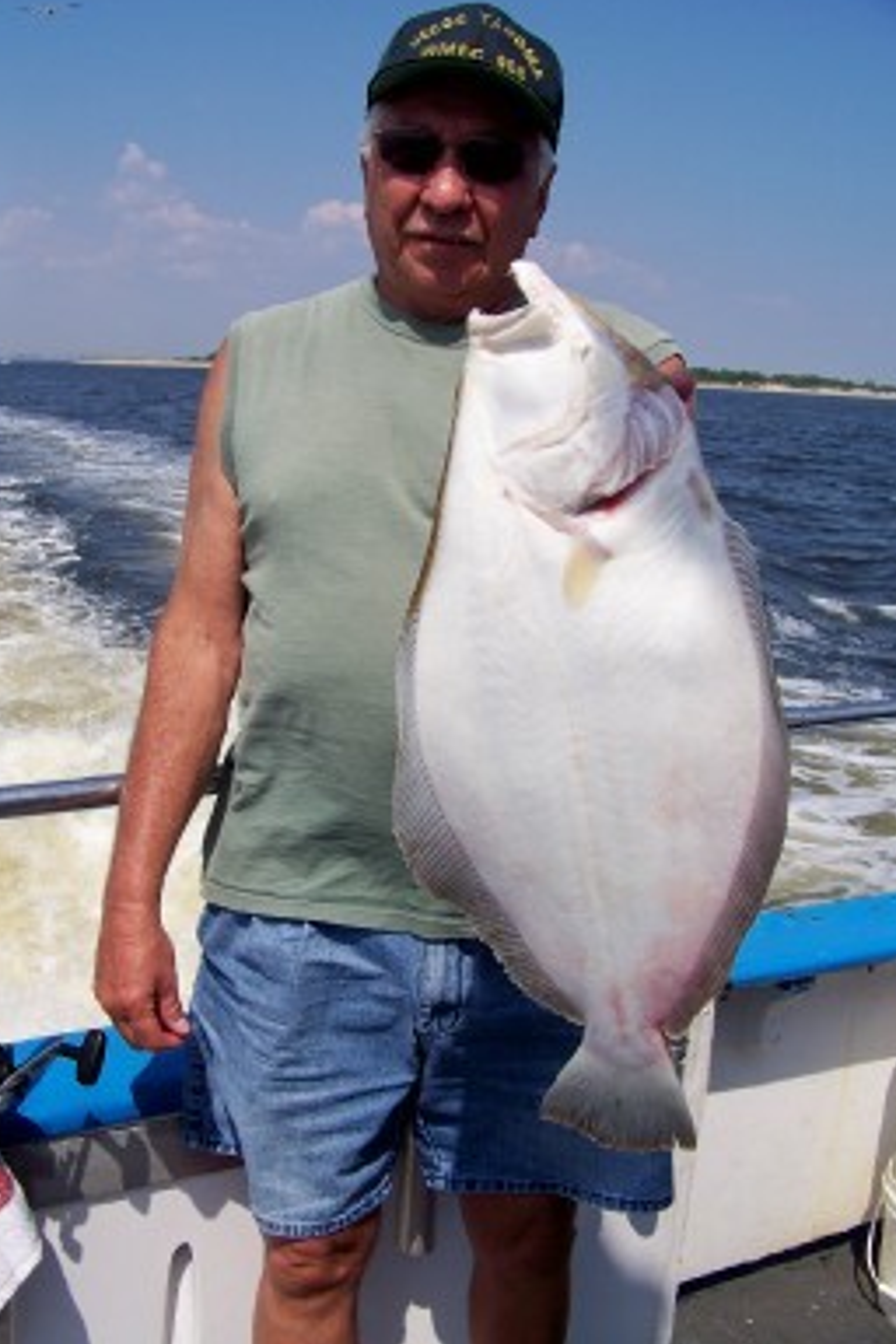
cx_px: 413
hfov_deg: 34.2
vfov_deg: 49.5
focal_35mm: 39
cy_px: 648
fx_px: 1456
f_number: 4
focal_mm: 5.85
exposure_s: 1/800
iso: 64
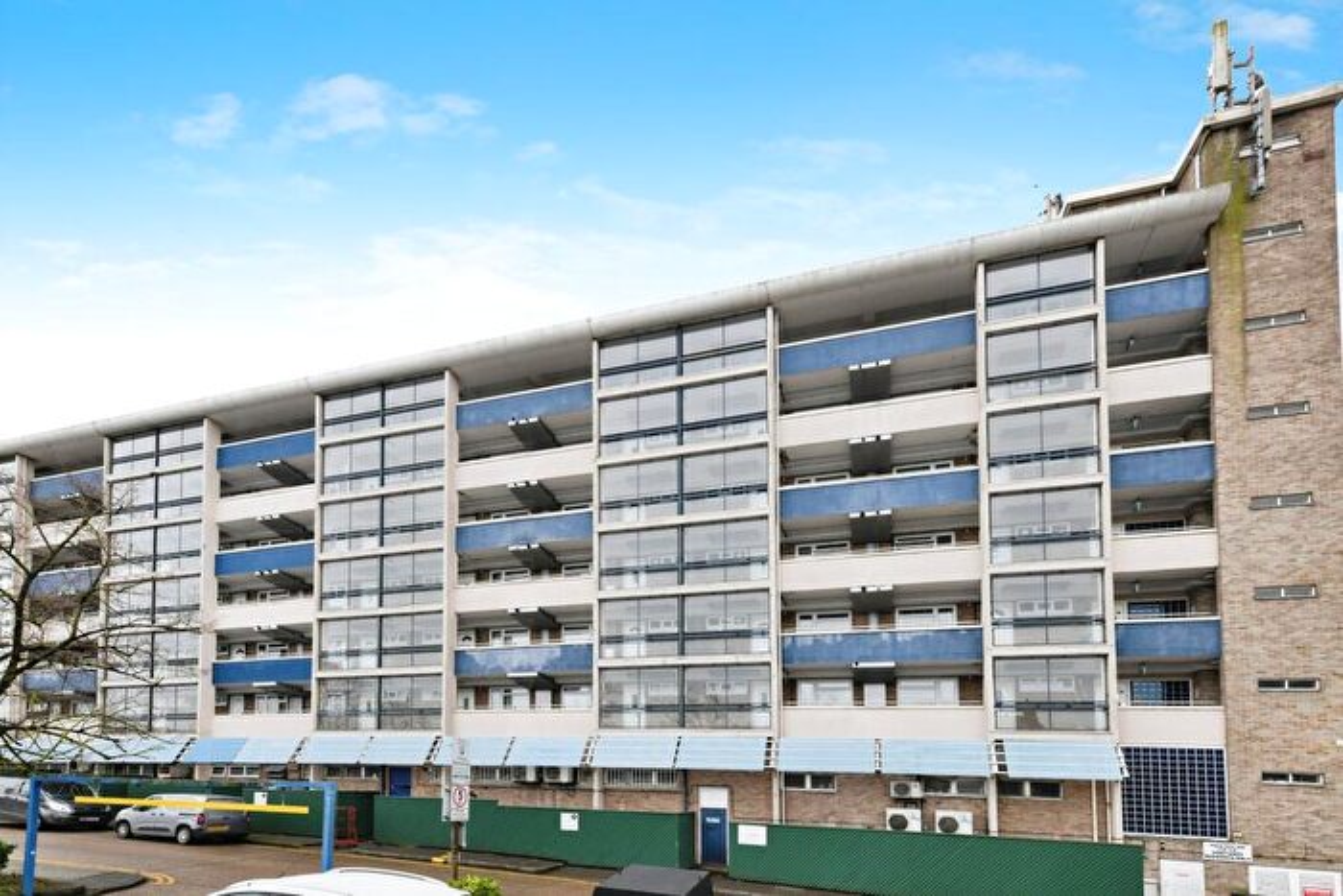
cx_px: 672
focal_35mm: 15
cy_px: 448
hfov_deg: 100.4
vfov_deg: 77.4
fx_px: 560
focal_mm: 15
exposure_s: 1/250
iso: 800
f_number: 10
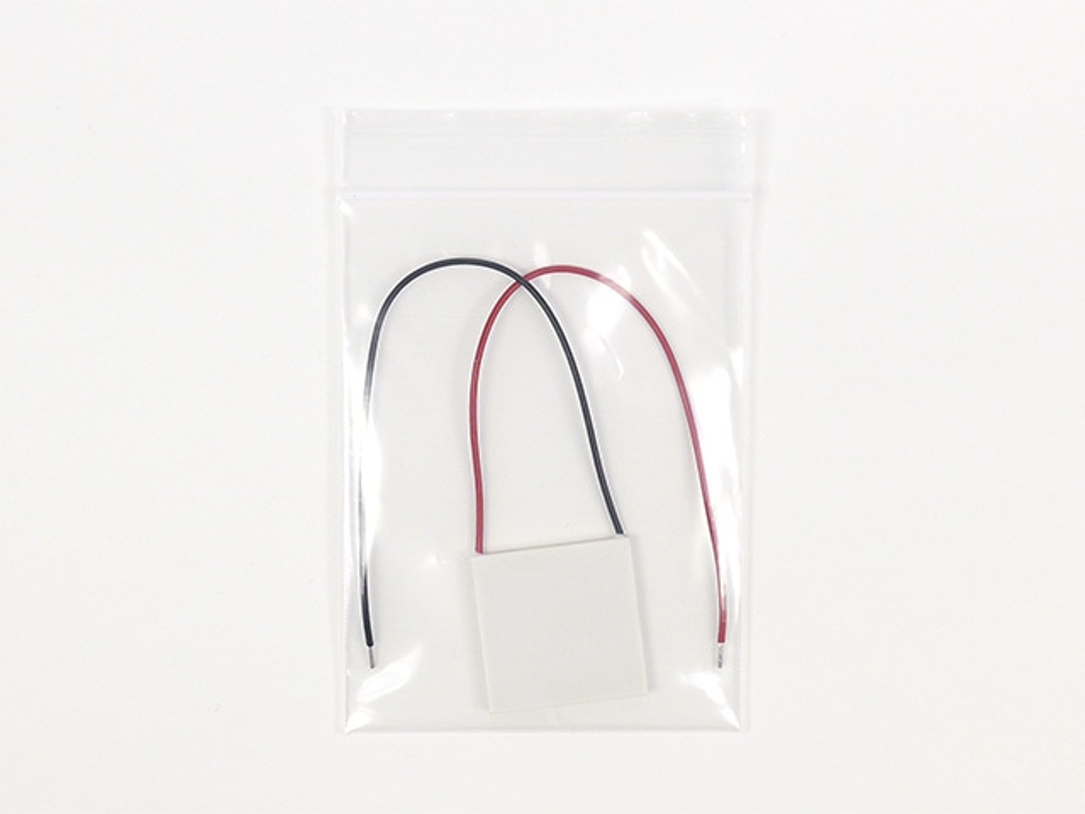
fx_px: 878
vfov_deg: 49.7
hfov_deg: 63.4
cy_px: 407
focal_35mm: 28
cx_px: 542
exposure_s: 1/250
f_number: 2.8
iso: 80
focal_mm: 6
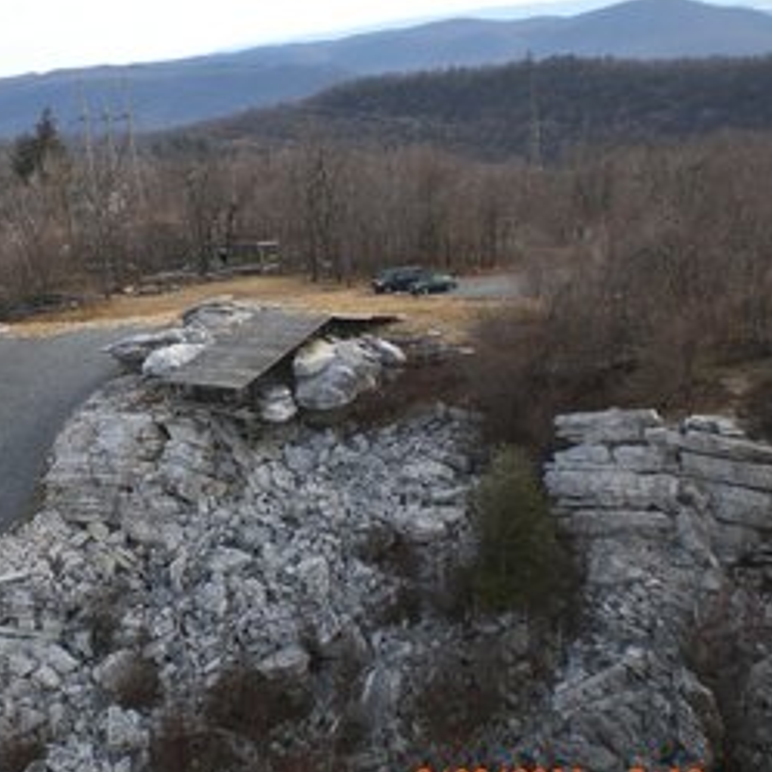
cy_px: 412
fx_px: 1363
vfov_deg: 31.6
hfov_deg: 30.9
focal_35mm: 54
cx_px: 158
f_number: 4.4
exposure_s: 1/250
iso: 50
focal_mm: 6.3
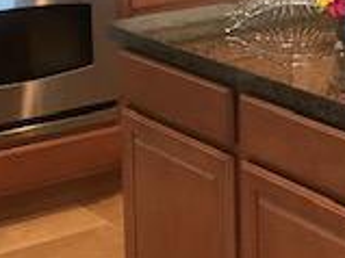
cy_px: -63
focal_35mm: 113
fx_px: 1125
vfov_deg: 12.7
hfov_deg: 16.3
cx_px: 477
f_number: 1.8
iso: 50
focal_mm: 3.99
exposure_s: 1/15
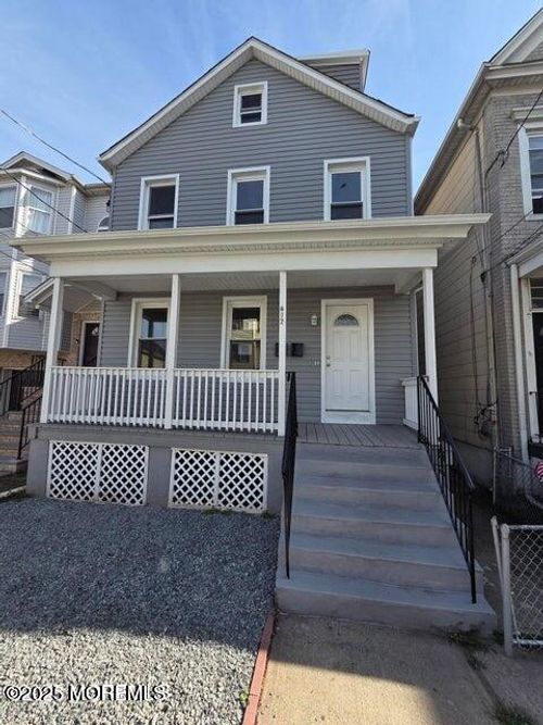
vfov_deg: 106.2
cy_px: 362
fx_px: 272
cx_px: 272
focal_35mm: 13
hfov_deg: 89.9
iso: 100
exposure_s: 1/2000
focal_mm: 2.2
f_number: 2.2
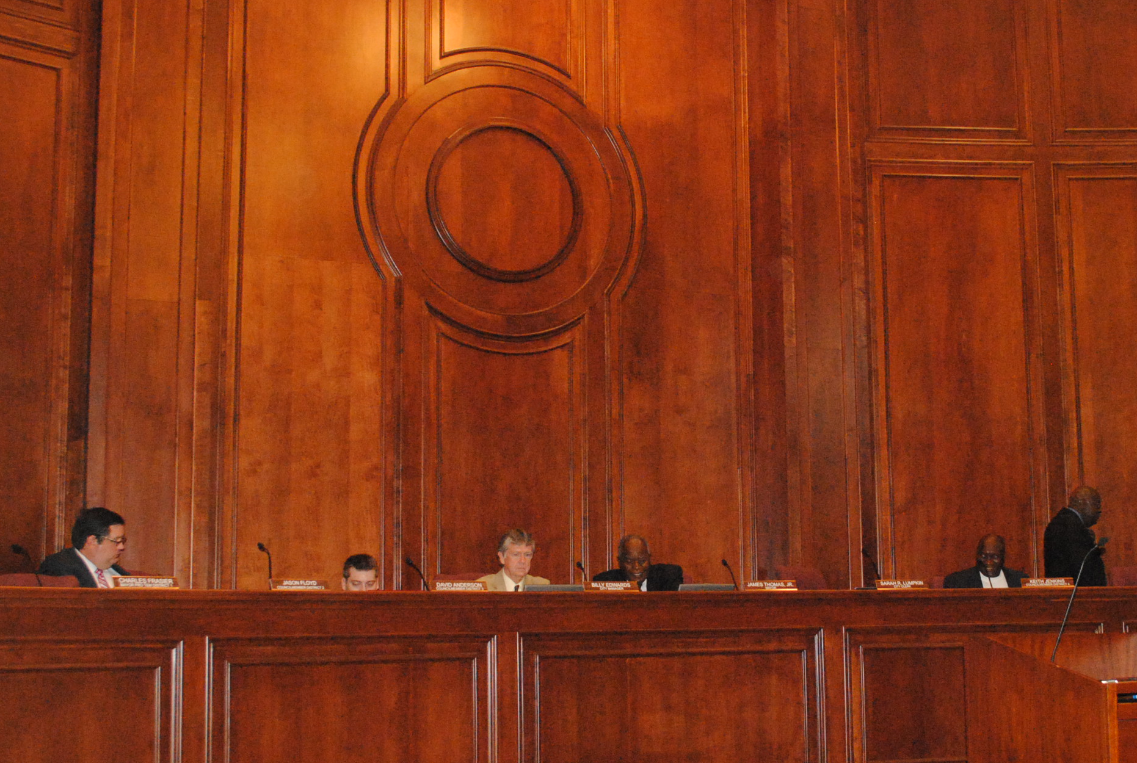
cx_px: 752
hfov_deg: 35.2
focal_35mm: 56
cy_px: 383
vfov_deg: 24.3
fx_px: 1772
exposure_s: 1/60
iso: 1600
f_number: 5.6
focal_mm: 24
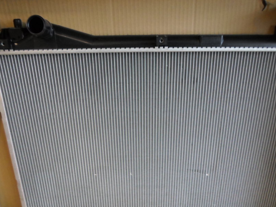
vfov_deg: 43.9
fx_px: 255
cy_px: 127
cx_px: 142
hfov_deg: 56.8
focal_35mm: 32
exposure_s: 1/30
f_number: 2.5
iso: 200
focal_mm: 4.5
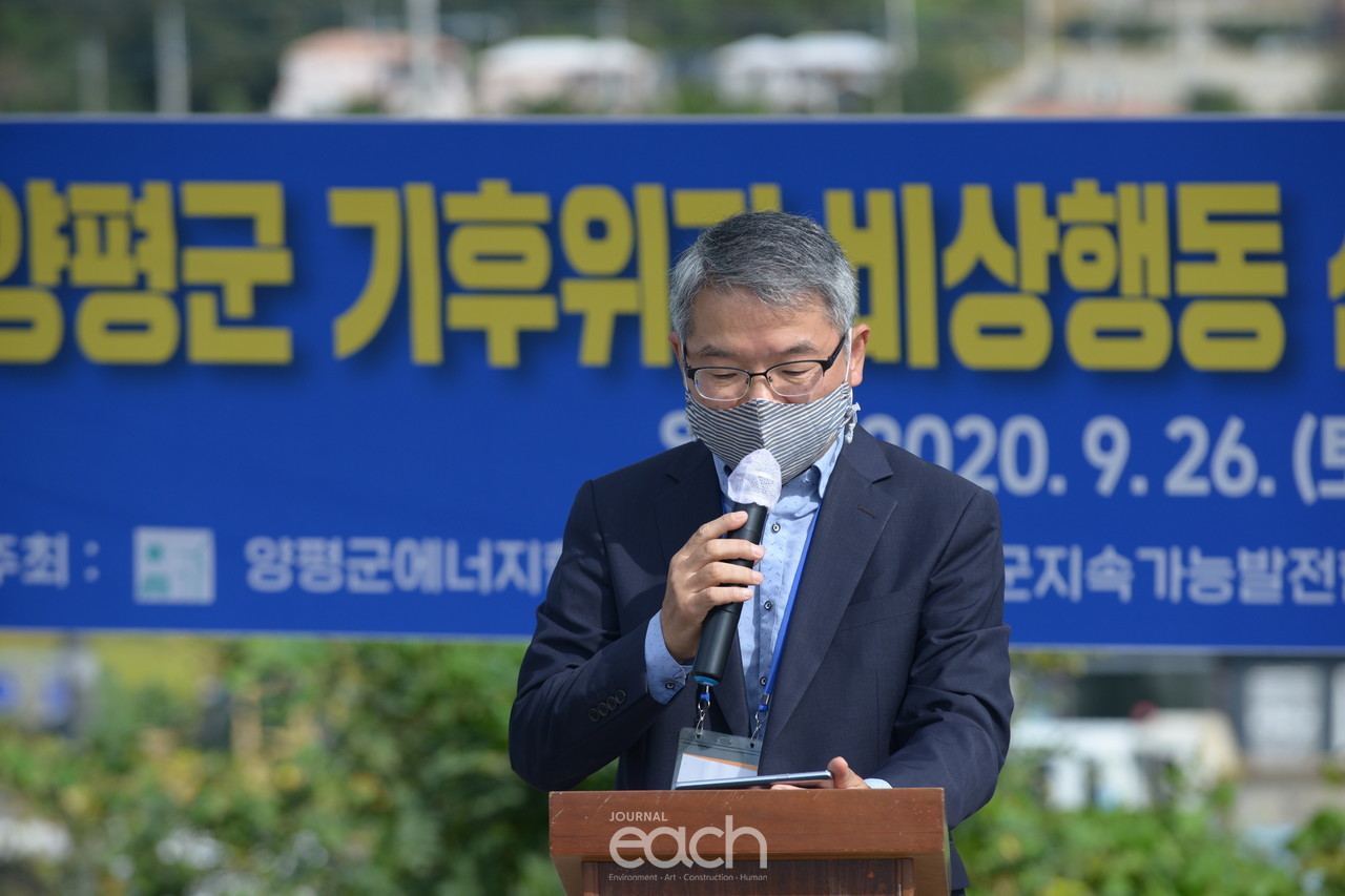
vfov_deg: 6.9
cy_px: 448
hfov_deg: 10.3
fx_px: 7471
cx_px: 672
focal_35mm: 200
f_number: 5.6
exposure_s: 1/800
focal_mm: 200
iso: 200
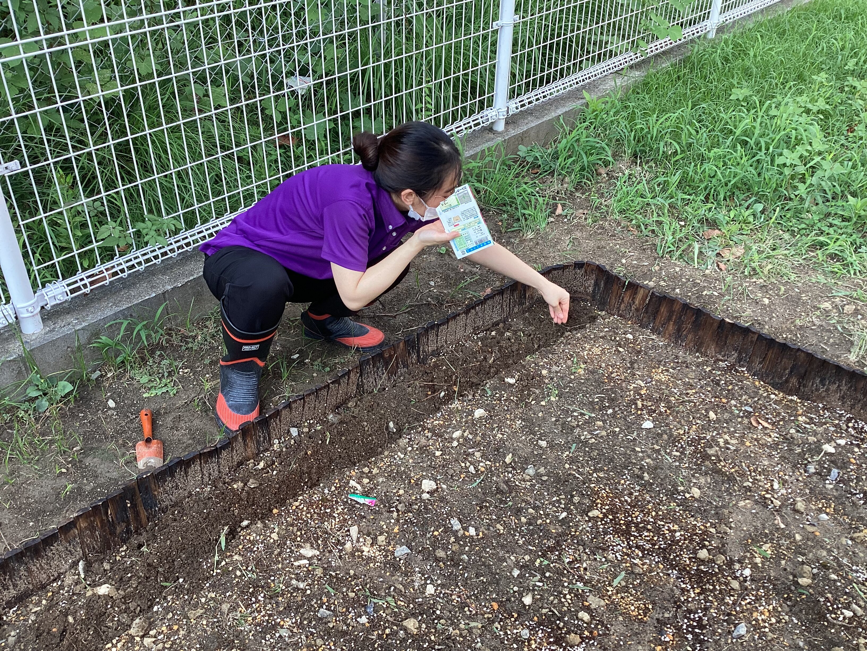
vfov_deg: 45.4
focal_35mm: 31
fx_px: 776
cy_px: 326
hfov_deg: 58.4
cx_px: 434
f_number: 2.4
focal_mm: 3.3
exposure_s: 1/120
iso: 32
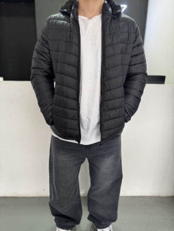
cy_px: 116
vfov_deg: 71.6
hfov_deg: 56.8
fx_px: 161
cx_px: 87
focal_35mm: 24
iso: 160
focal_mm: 6.76
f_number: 1.78
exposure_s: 1/100
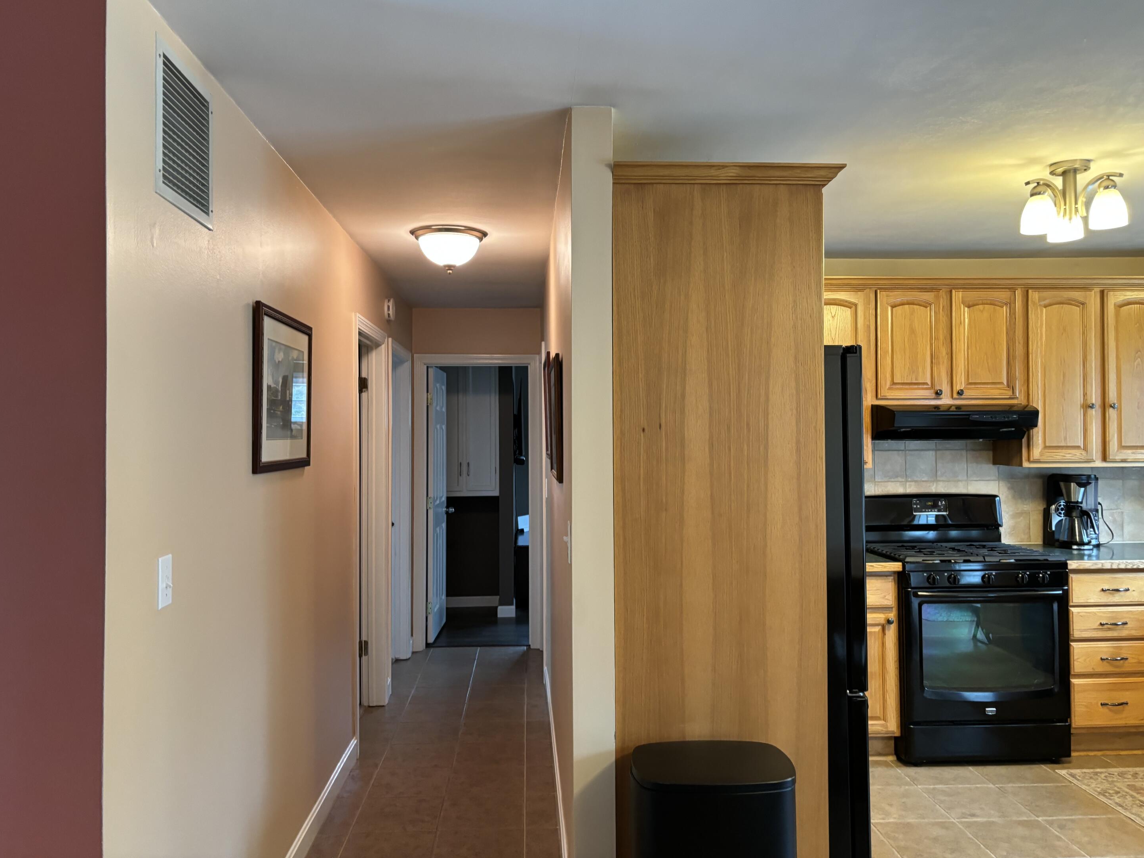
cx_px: 560
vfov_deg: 51.3
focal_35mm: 27
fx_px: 892
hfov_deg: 65.3
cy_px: 414
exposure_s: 1/60
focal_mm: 5.96
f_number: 1.6
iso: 320
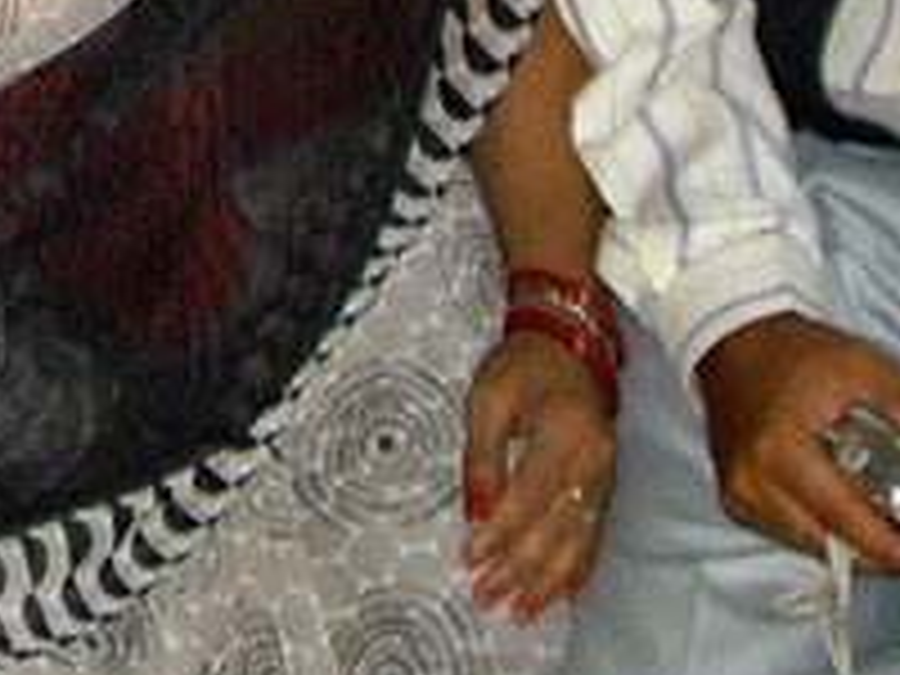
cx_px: -536
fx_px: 5070
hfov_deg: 9.8
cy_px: -846
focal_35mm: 195
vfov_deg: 7.2
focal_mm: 6.2
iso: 100
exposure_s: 1/80
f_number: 2.7
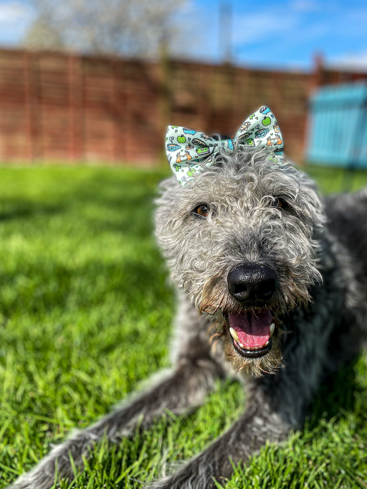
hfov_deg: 41.8
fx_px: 481
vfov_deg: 53.9
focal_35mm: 34
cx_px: 200
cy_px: 266
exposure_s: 1/2600
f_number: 1.6
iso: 50
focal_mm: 4.2
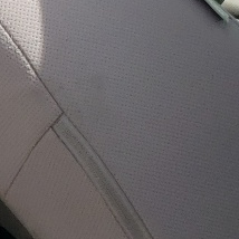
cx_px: -366
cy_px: -104
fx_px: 1344
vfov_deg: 9.9
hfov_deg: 9.0
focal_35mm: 172
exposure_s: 1/1667
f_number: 1.5
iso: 50
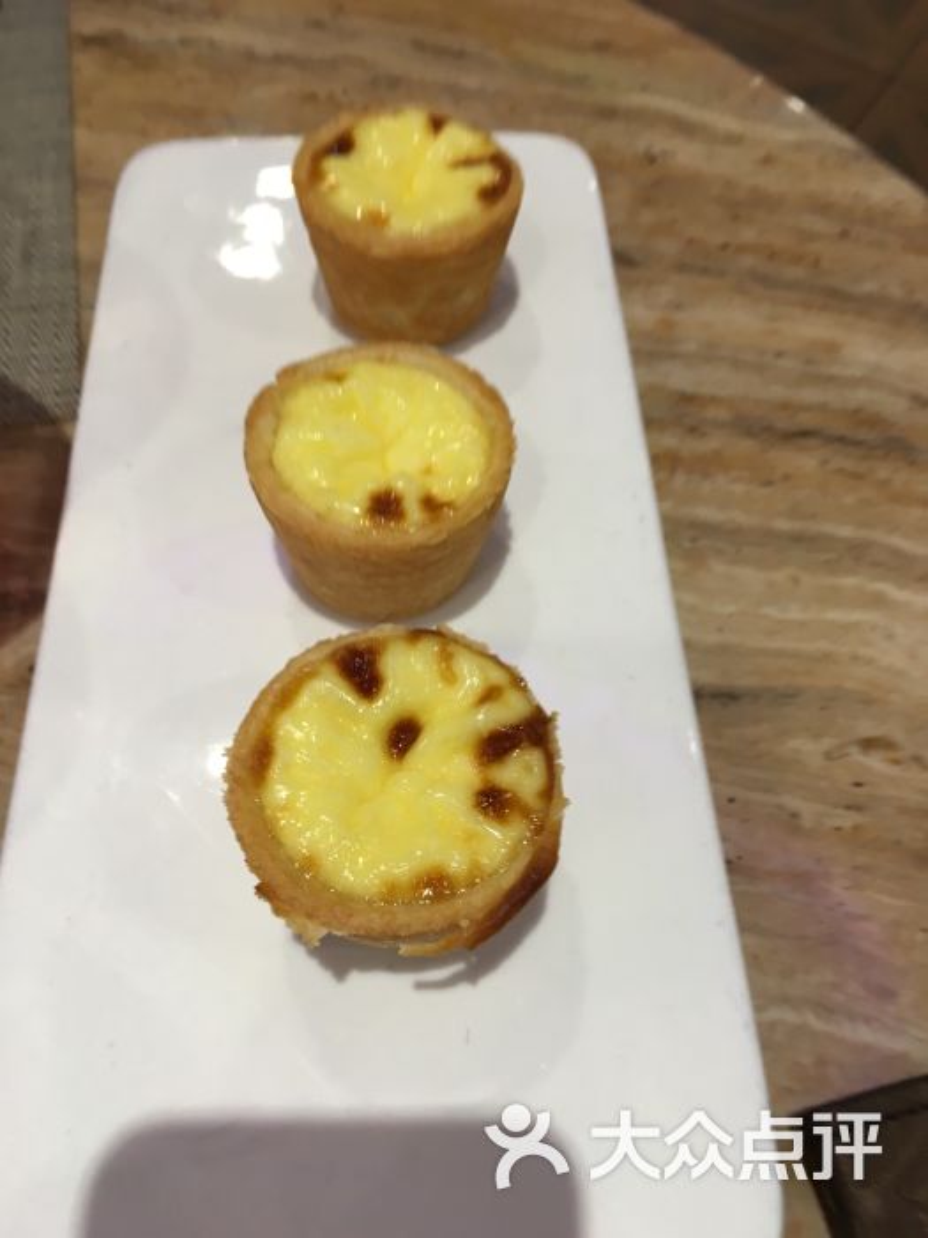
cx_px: 464
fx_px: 1037
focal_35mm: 29
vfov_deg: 61.7
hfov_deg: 48.2
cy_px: 619
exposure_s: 1/33
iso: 64
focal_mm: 4.15
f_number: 2.2
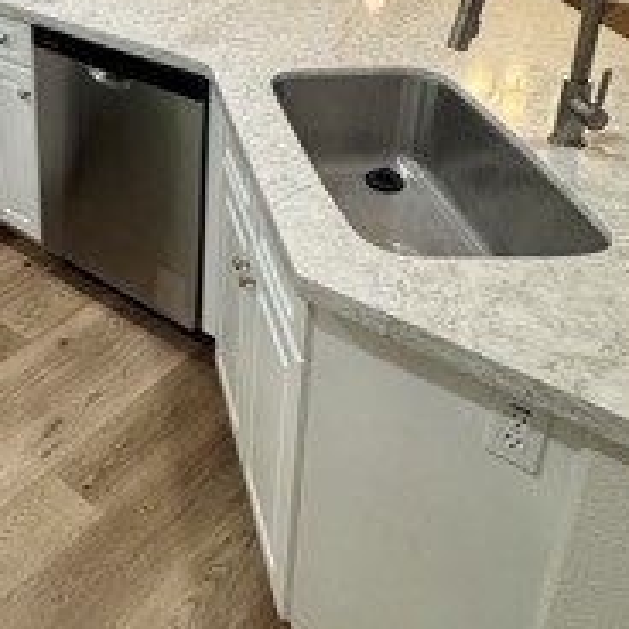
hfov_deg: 35.9
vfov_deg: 36.6
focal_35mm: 43
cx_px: 21
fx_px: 884
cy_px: 58
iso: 250
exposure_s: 1/120
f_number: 2.2
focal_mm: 2.22
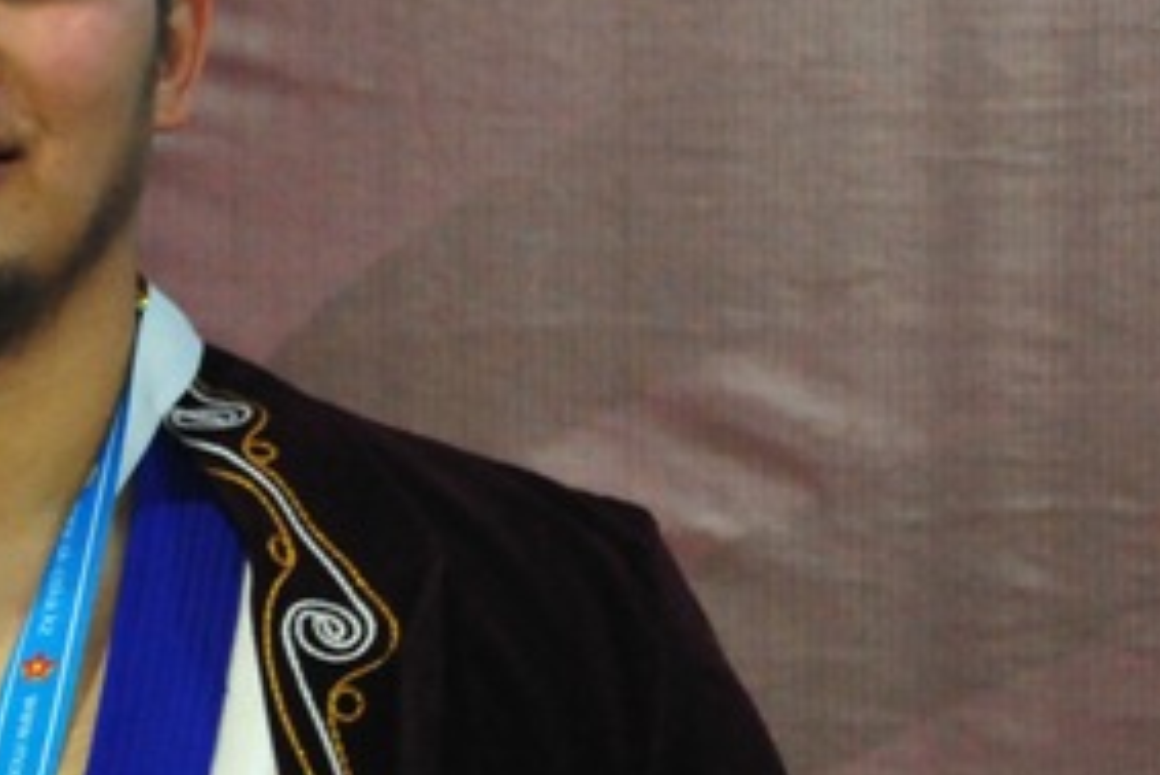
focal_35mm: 354
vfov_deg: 3.9
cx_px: -713
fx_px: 11412
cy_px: 966
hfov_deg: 5.7
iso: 10000
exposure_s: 1/160
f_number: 5.3
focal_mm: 98
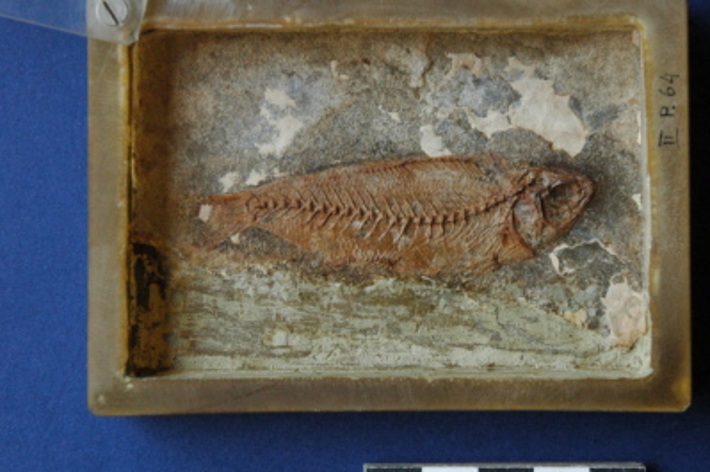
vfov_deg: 14.5
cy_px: 253
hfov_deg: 21.7
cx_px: 418
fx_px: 1852
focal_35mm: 94
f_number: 8
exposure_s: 1/320
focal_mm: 50
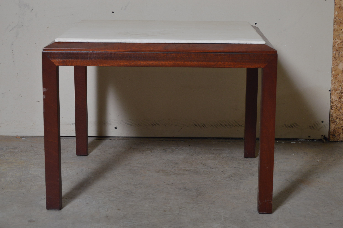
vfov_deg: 16.5
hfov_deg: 24.6
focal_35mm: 82
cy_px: 114
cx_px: 172
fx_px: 785
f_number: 6.3
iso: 400
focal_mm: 55
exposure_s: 1/80
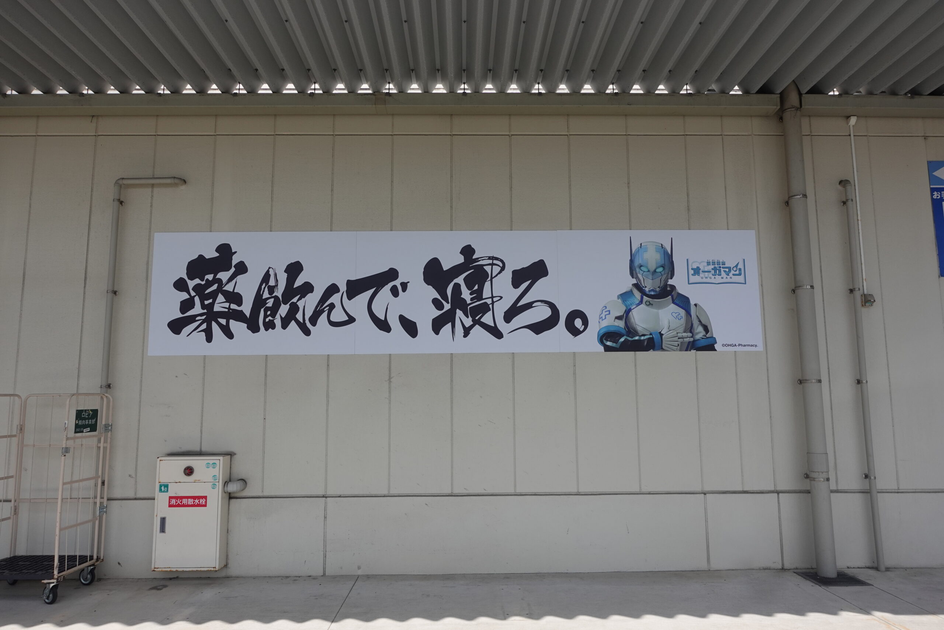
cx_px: 472
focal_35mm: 24
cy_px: 315
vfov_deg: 53.1
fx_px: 629
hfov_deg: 73.7
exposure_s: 1/125
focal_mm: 9.4
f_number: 4
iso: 125
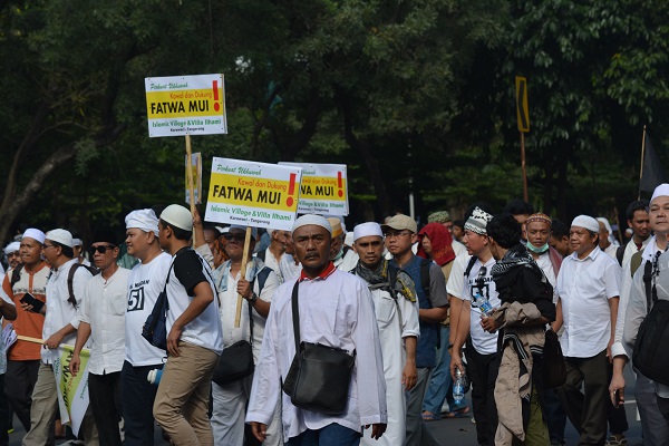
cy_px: 223
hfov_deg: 11.8
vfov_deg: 7.9
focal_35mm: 174
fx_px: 3233
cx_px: 334
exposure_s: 1/200
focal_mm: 116
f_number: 7.1
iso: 200
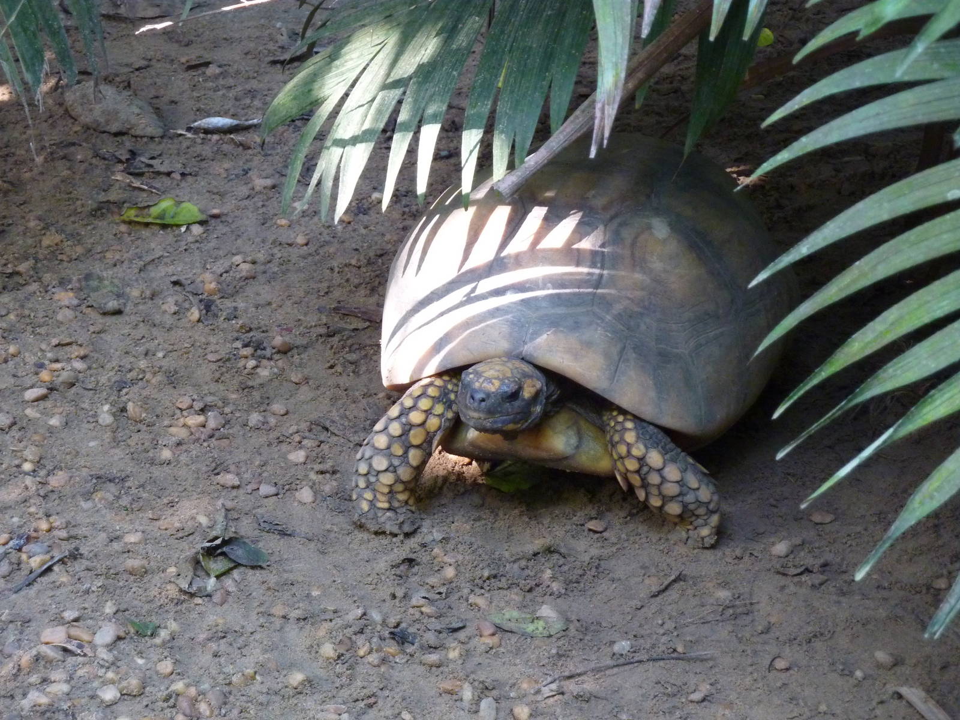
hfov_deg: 17.7
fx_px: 3078
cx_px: 480
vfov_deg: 13.3
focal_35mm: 111
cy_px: 360
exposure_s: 1/30
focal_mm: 18.2
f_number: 4.4
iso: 400
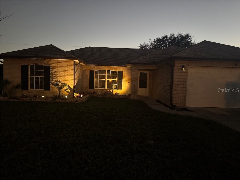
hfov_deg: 71.6
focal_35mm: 24
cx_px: 120
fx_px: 166
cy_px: 90
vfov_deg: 56.8
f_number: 1.78
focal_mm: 6.76
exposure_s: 1/29
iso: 1600
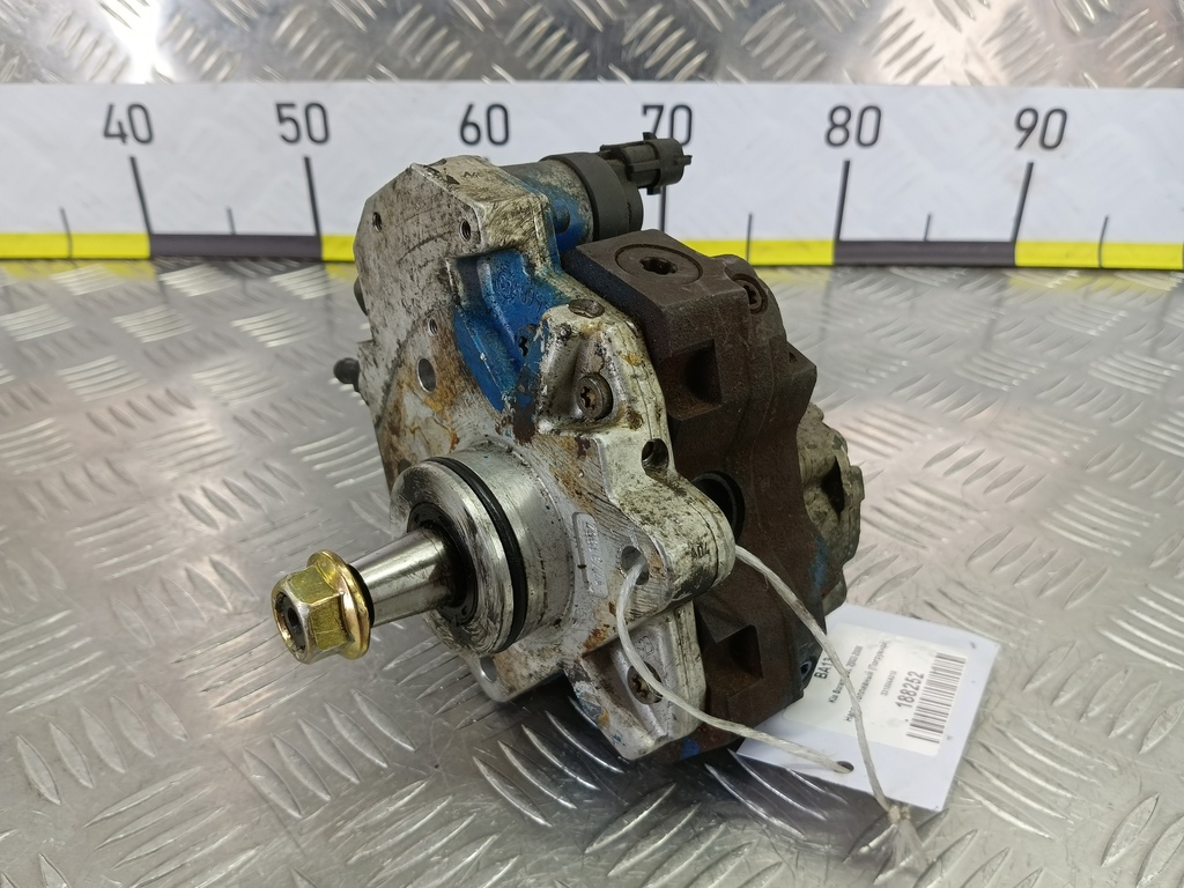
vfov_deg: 51.4
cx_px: 592
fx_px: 924
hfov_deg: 65.3
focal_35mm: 27
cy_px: 444
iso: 130
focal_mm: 4.11
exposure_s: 1/50
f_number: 1.6
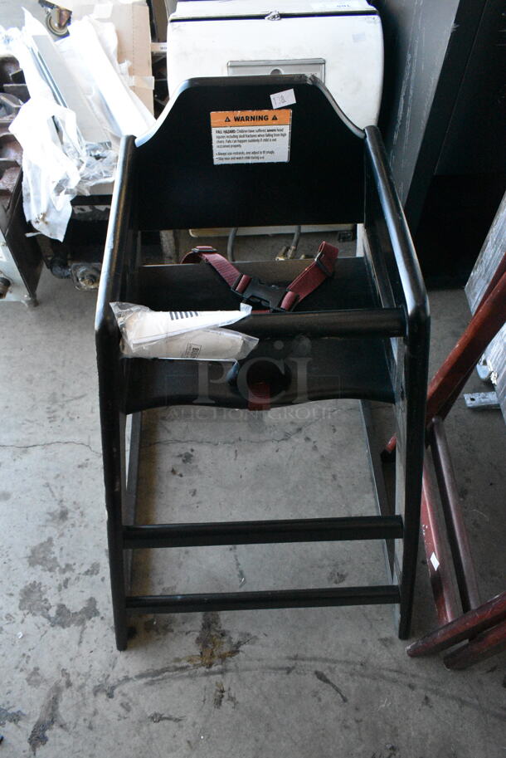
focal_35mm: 27
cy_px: 379
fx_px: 568
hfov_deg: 48.0
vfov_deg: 67.3
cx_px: 253
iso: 6400
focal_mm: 18
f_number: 10
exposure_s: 1/400
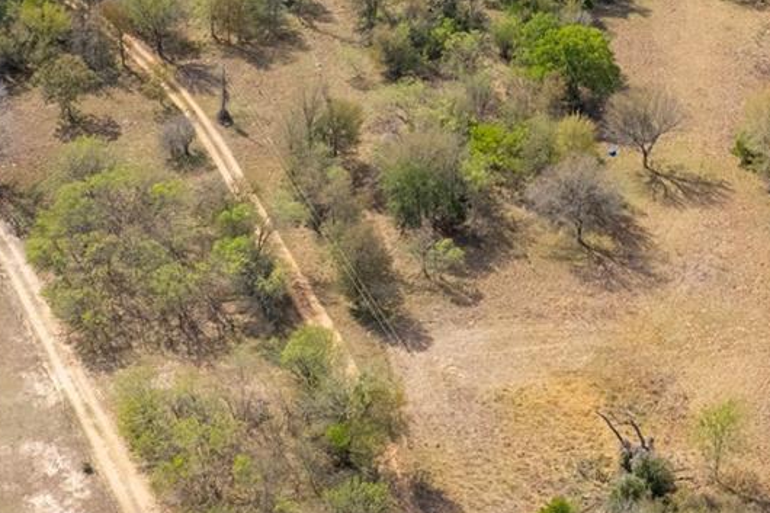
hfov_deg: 23.6
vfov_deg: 15.6
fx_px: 1817
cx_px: 606
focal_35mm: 85
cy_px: -62
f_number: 2.8
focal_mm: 8.38
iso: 200
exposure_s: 1/2500
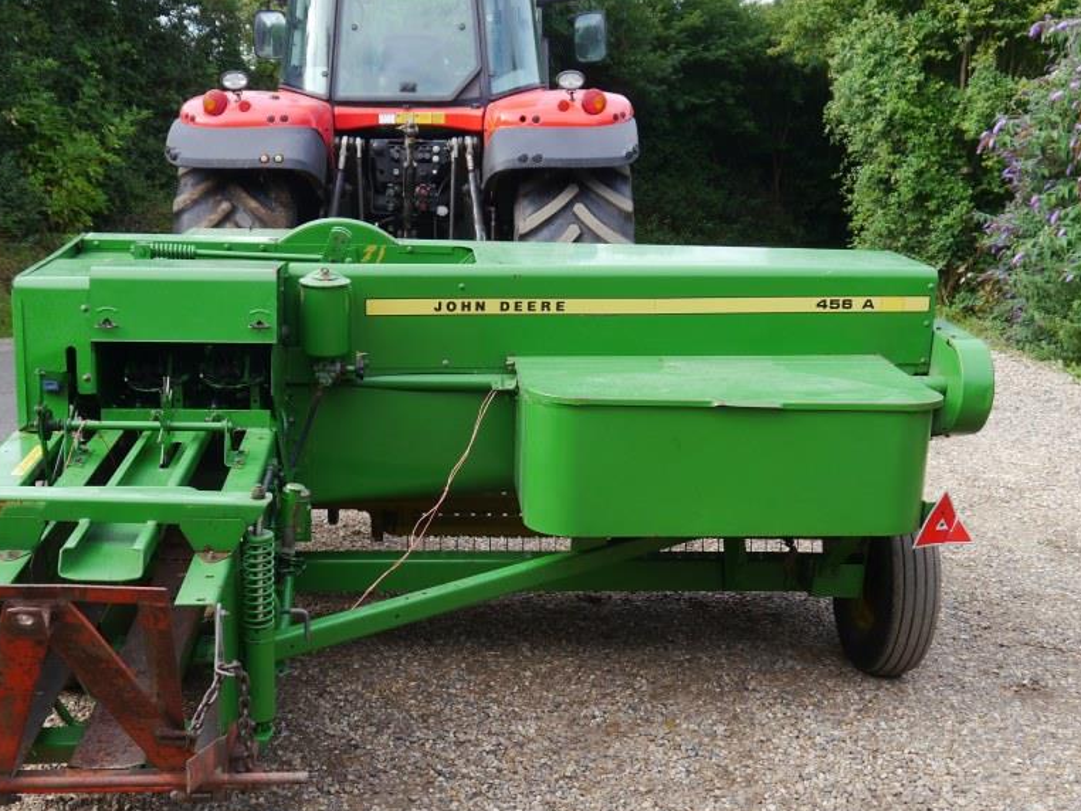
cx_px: 499
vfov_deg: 33.5
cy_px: 486
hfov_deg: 43.8
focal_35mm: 43
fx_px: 1343
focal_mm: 16
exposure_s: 1/160
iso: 160
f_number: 5
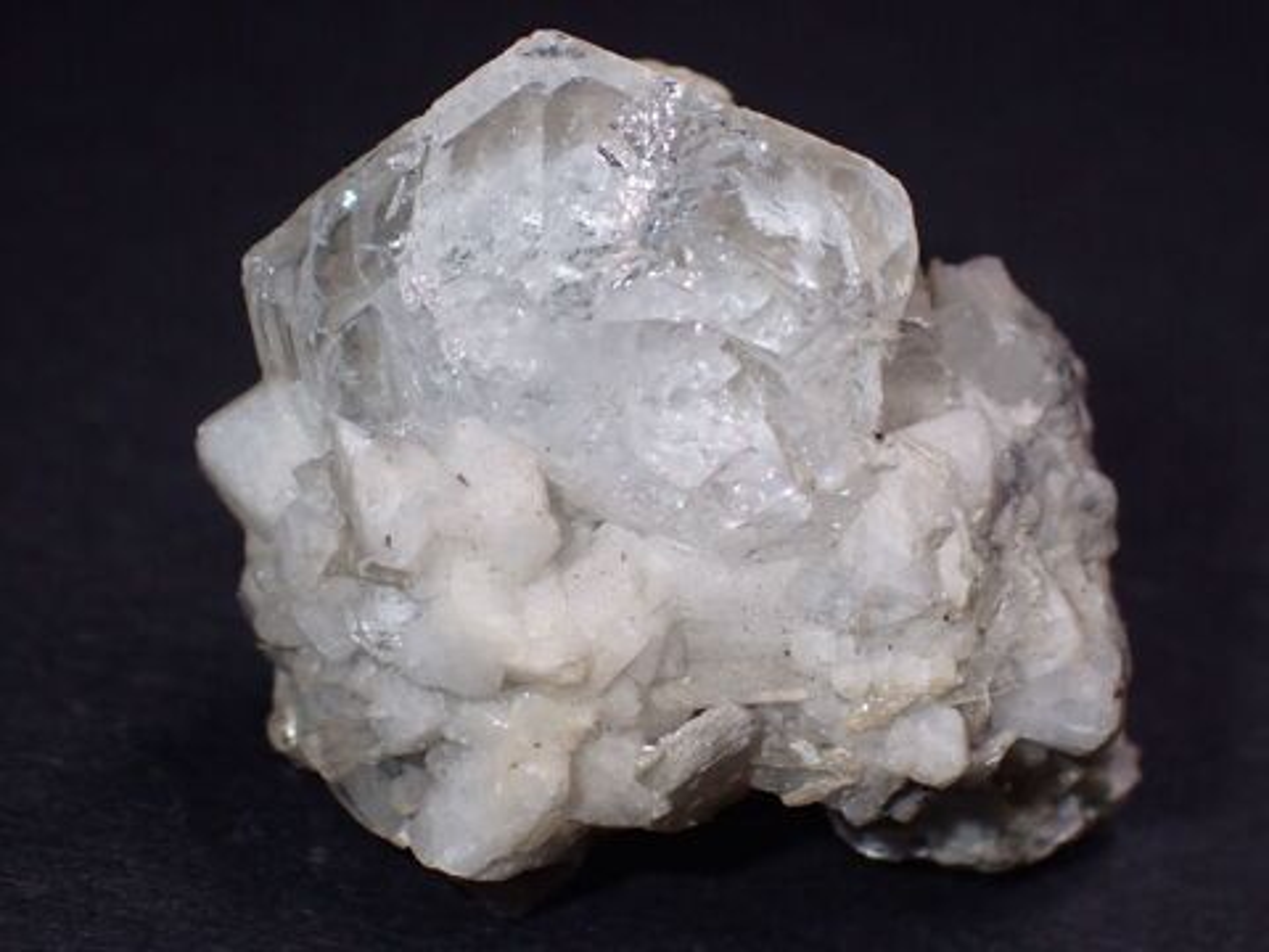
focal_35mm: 100
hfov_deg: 19.6
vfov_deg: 14.8
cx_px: 634
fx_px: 3666
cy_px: 476
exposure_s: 1/100
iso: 800
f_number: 14
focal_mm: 18
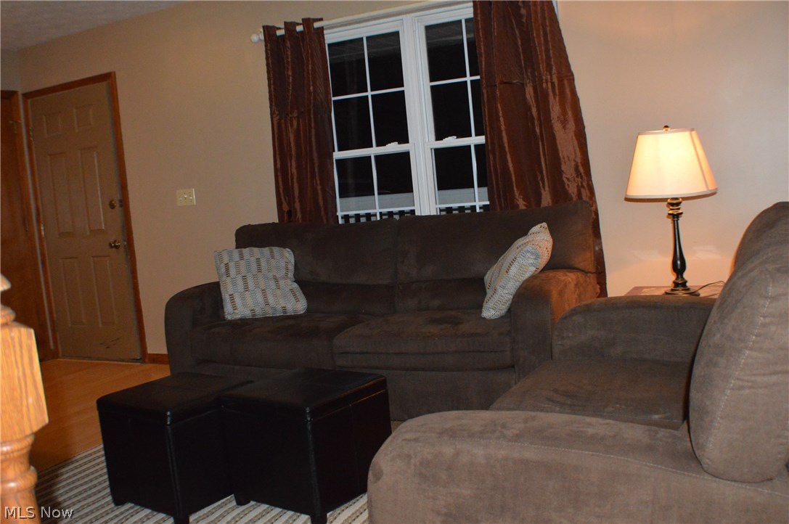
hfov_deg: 41.2
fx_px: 1051
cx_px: 394
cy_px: 262
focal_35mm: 48
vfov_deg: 28.0
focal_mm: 32
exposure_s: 1/60
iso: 3200
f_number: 4.8
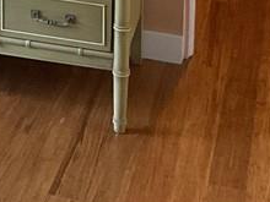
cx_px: -77
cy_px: -255
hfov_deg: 14.1
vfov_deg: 9.9
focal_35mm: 135
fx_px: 1053
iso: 160
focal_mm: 3
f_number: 1.8
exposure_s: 1/60
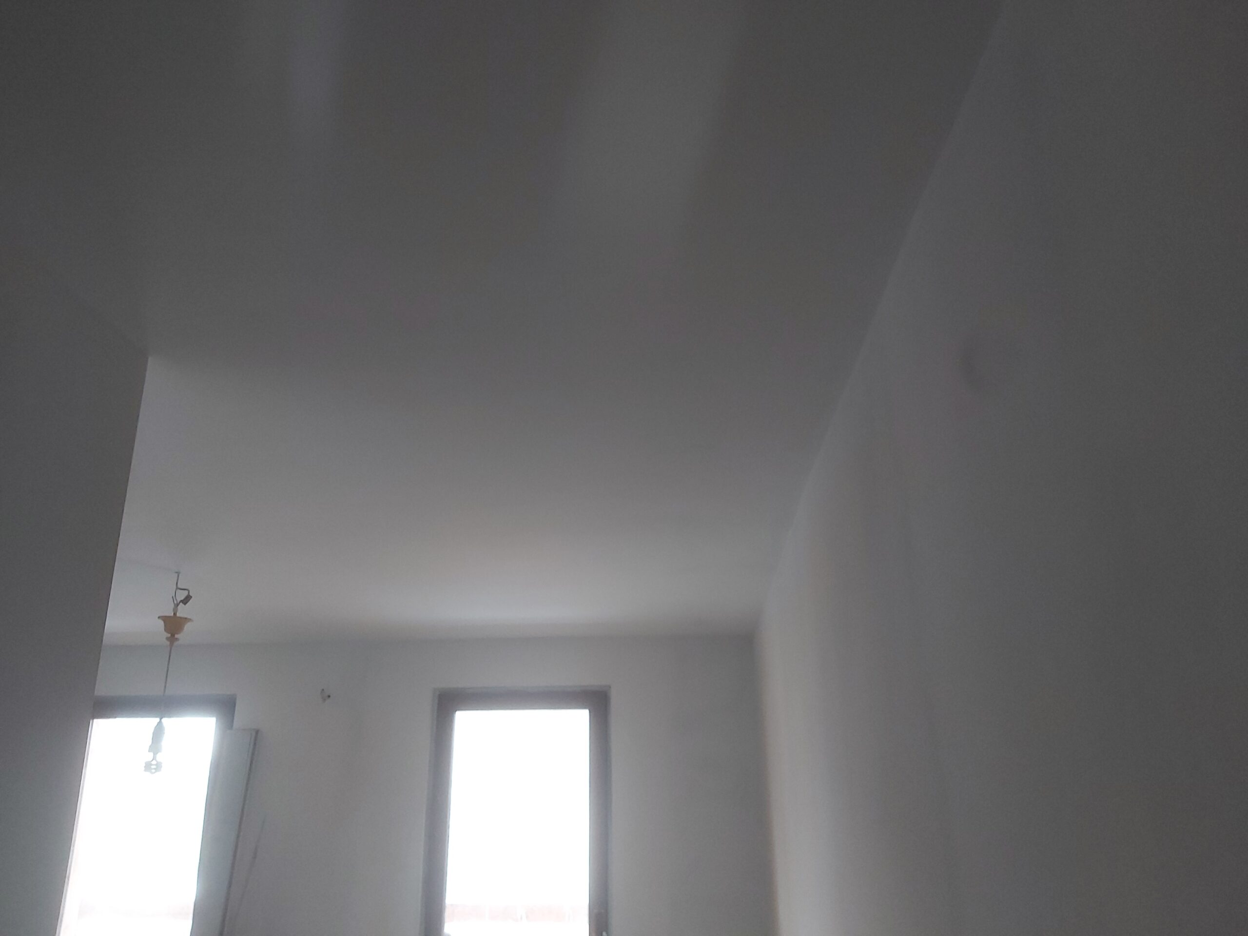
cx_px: 624
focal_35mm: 26
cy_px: 468
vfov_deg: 53.1
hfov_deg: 67.3
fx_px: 937
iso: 250
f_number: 1.7
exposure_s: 1/50
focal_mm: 3.92
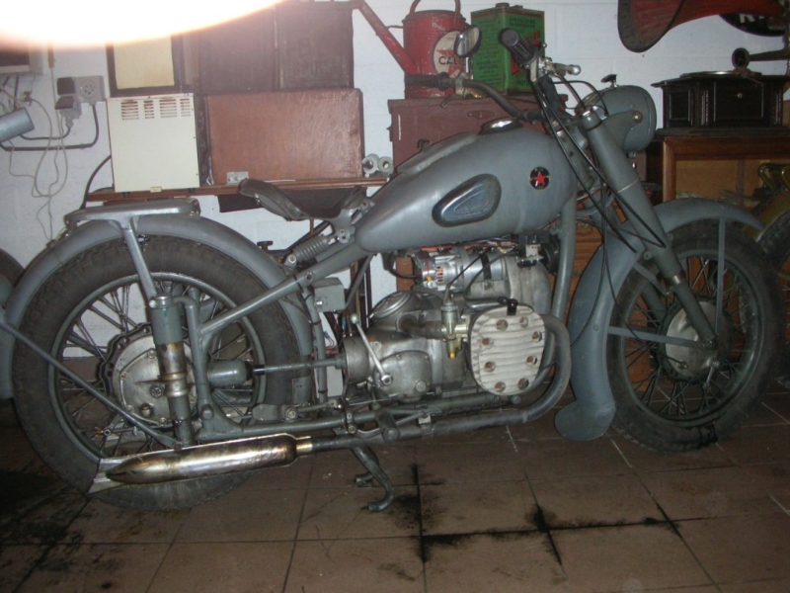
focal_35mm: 35
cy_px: 296
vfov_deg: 40.7
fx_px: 799
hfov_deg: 52.6
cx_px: 395
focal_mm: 5.8
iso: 173
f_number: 3
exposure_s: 1/60.1
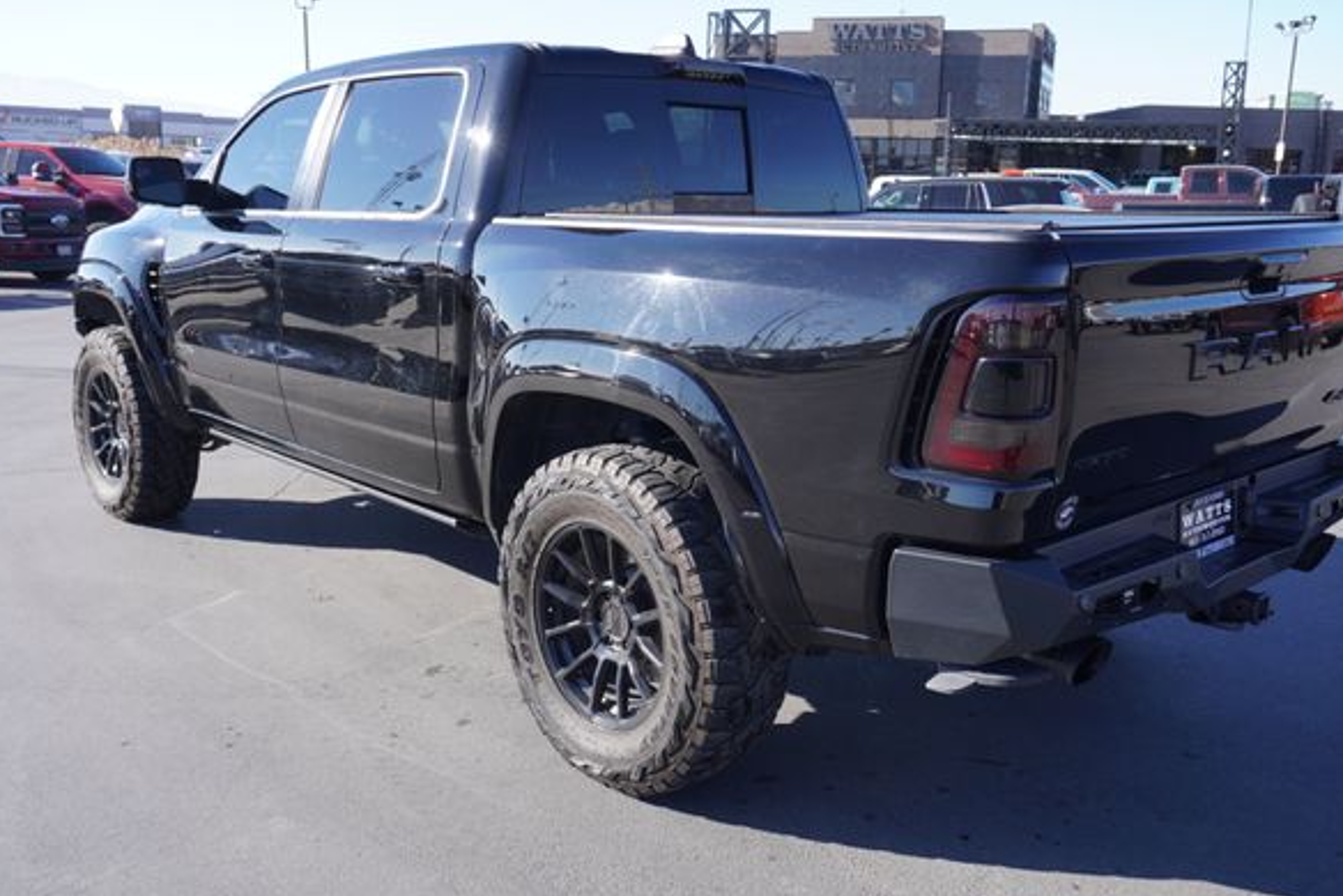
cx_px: 711
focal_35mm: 35
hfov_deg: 55.0
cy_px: 437
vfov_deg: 38.4
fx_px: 1289
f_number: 6.3
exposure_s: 1/125
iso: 100
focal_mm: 21
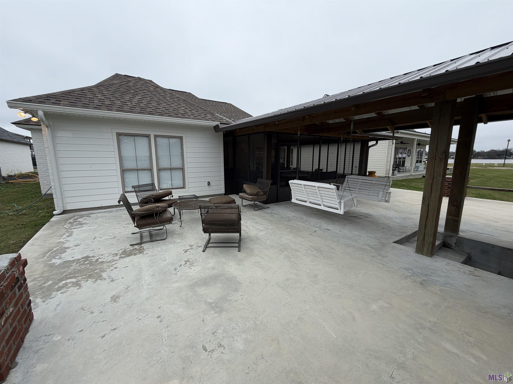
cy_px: 192
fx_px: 207
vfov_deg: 85.7
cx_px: 256
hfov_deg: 102.1
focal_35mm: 14
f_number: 2.2
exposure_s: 1/535
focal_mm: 2.22
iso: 40
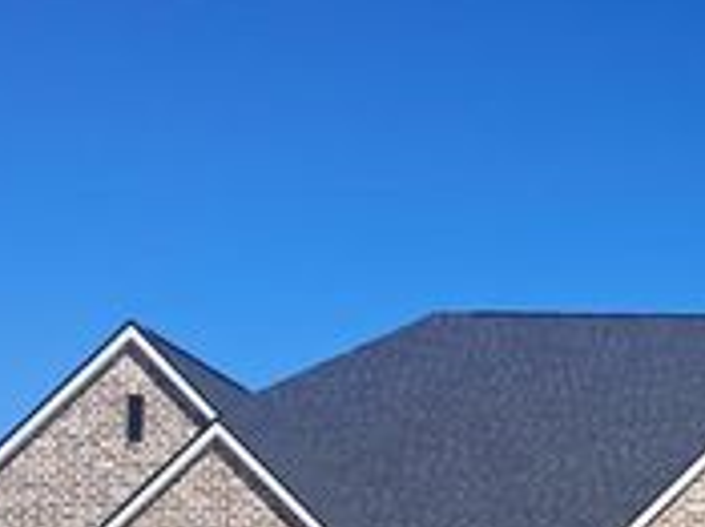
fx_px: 1567
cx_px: 761
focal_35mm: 77
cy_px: 597
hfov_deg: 23.9
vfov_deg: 18.3
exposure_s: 1/750
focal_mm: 4
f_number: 1.8
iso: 50
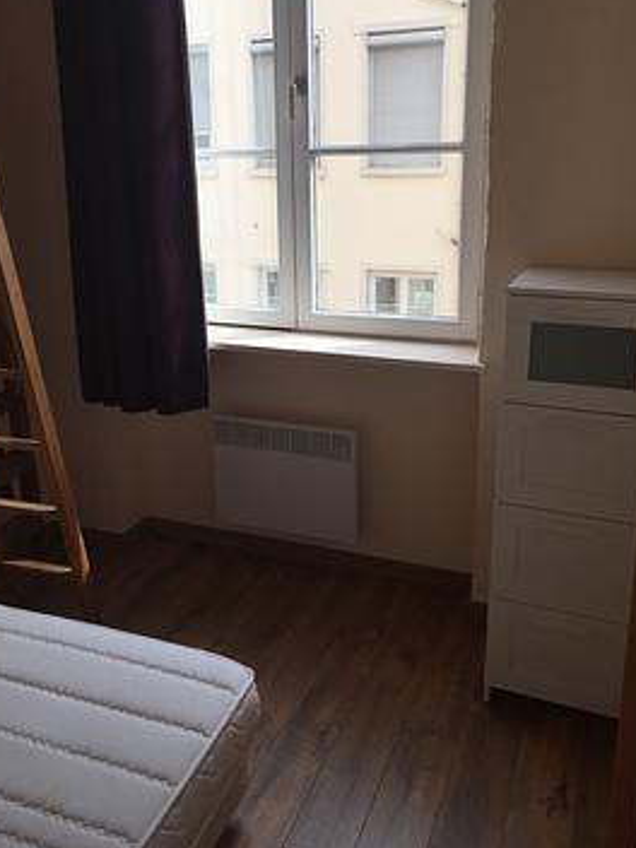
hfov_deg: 42.9
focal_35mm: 33
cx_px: 292
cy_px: 373
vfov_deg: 55.2
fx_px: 808
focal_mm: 4.15
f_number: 2.2
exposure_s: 1/471
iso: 32
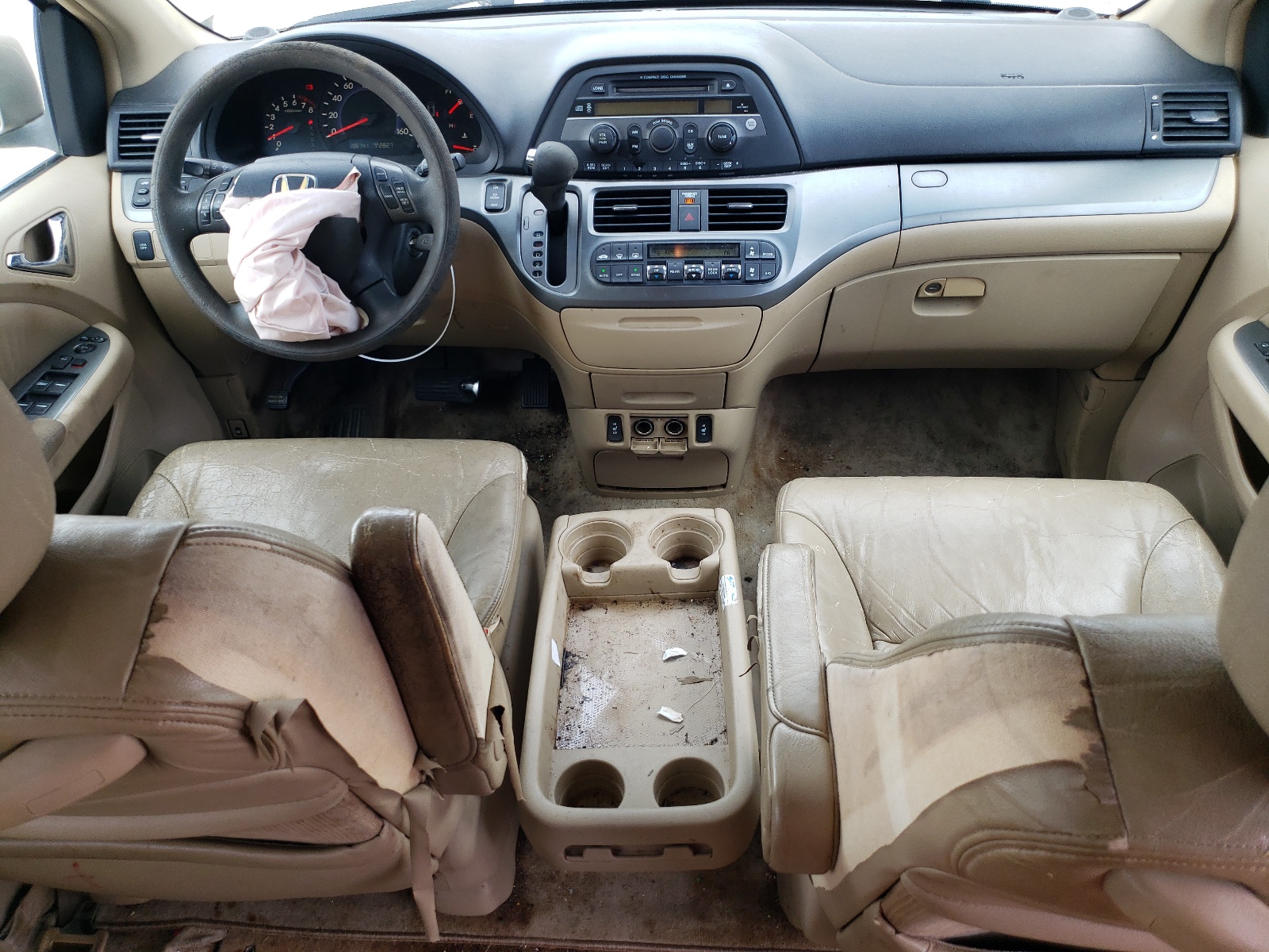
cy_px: 476
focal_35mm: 26
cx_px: 634
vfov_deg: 53.1
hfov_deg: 67.3
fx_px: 953
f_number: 1.5
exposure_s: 1/172
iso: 50
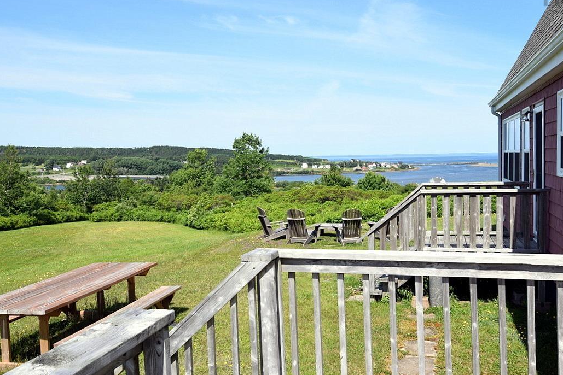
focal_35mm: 35
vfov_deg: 37.9
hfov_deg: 54.3
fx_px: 547
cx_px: 309
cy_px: 185
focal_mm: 20
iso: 200
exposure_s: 1/320
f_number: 9
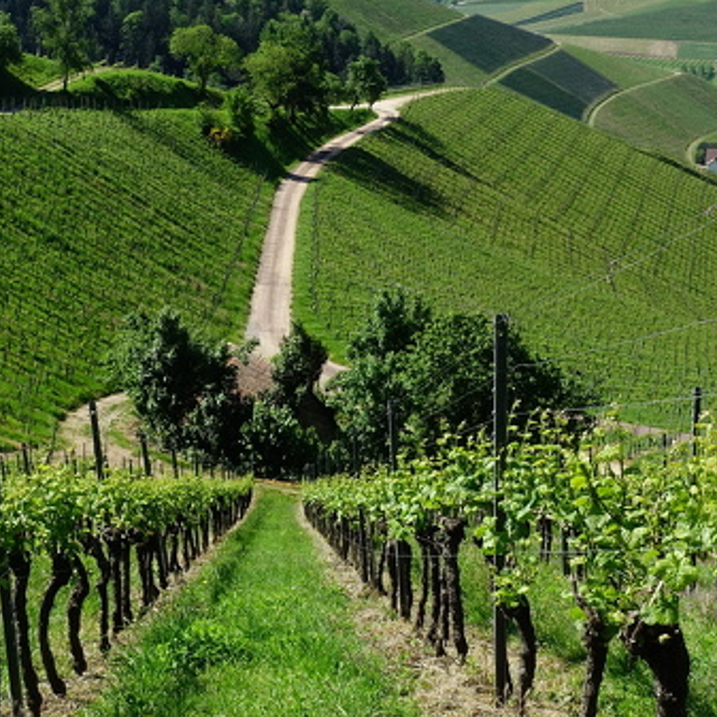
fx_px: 1406
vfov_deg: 28.6
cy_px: 319
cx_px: 206
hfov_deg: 28.3
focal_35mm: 60
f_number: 11
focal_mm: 11
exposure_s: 1/100
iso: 125
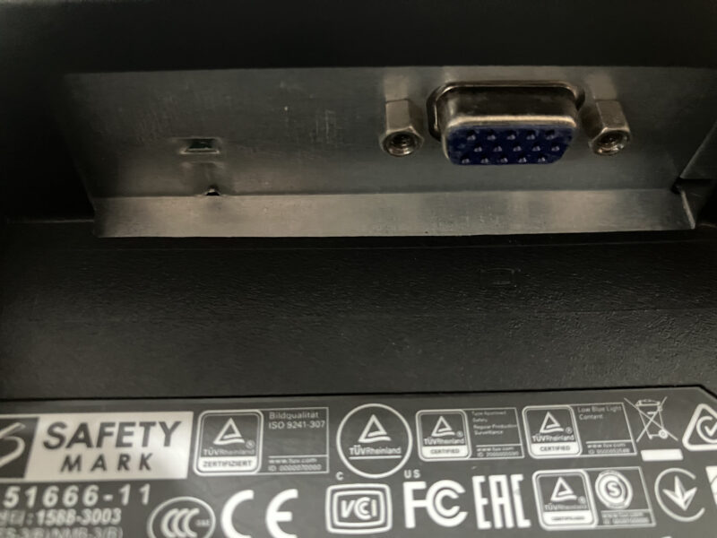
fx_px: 580
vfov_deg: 49.7
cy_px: 269
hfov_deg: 63.4
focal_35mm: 28
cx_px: 358
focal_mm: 3.99
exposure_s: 1/17
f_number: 1.8
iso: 640
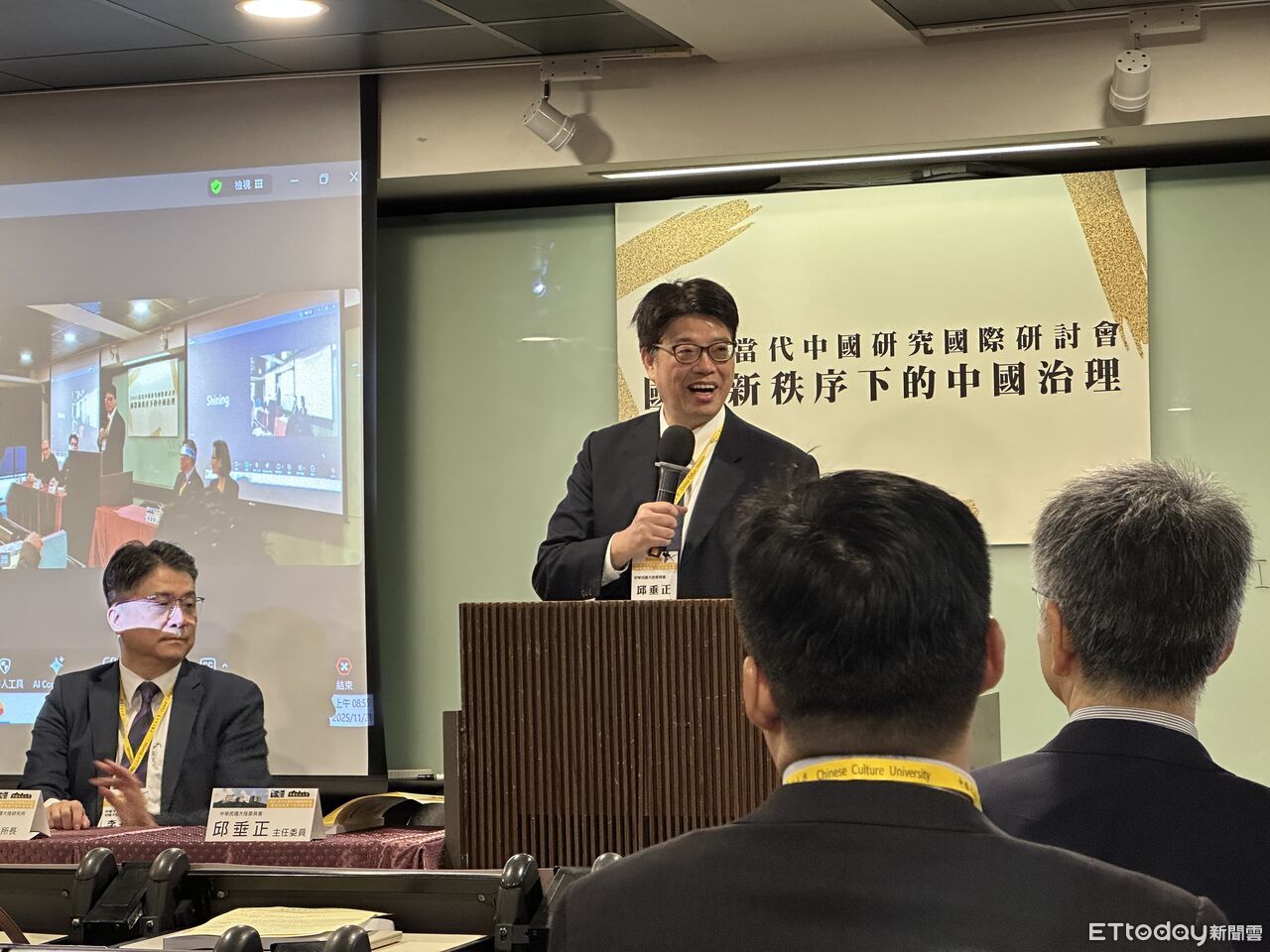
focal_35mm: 77
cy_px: 476
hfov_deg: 25.3
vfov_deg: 19.1
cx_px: 635
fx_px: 2825
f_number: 2.8
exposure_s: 1/60
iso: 250
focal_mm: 9
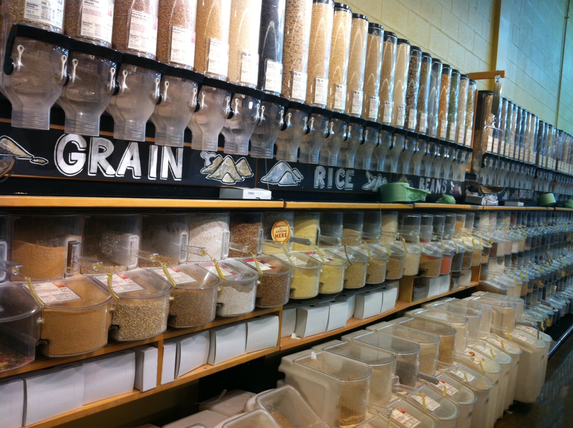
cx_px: 286
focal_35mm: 35
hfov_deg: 52.7
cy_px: 214
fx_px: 578
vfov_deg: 40.6
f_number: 2.8
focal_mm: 3.85
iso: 80
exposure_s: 1/24
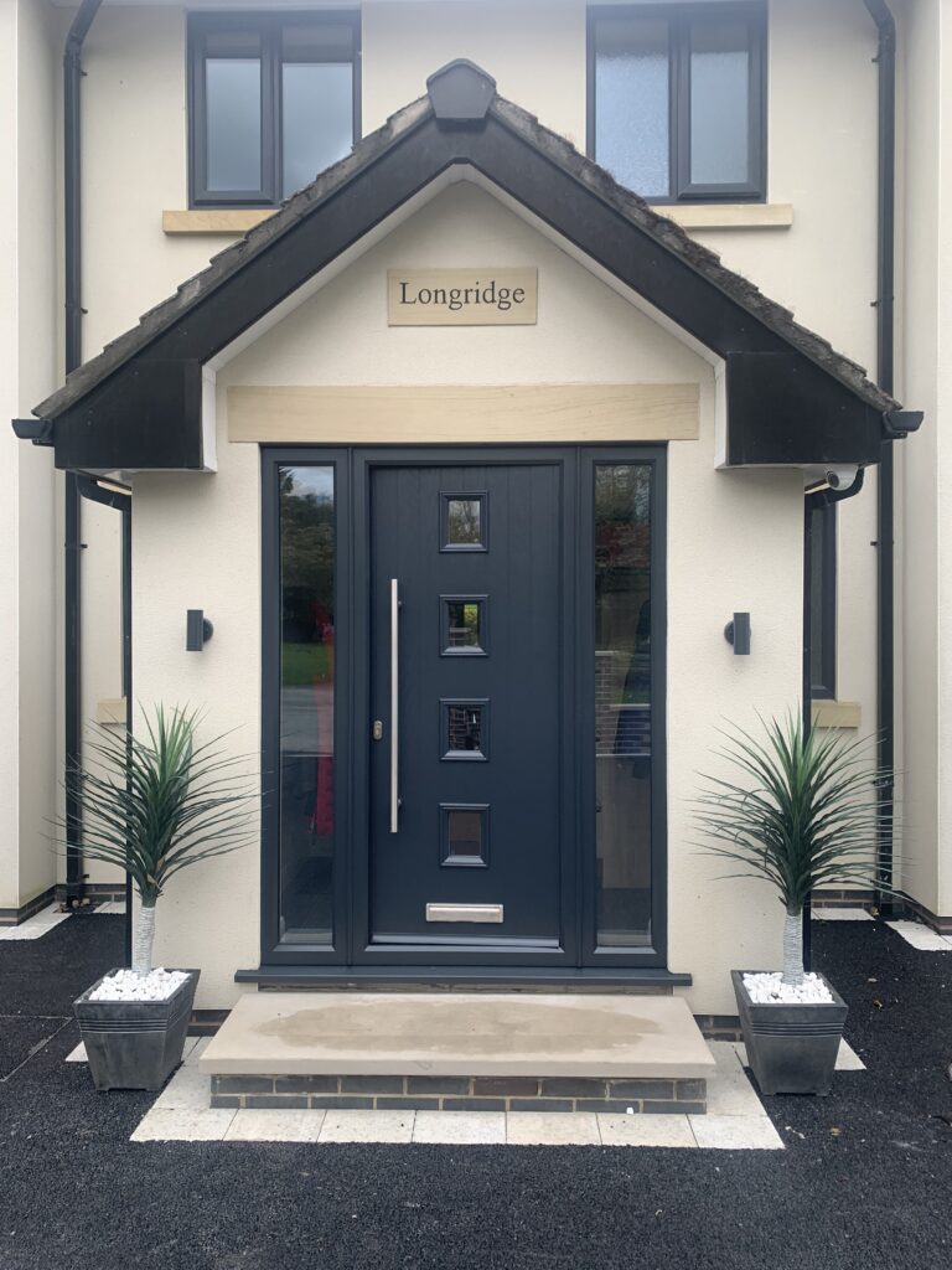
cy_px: 635
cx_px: 476
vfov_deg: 67.3
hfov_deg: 53.1
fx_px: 953
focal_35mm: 26
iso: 25
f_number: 1.8
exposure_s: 1/419
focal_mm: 4.25
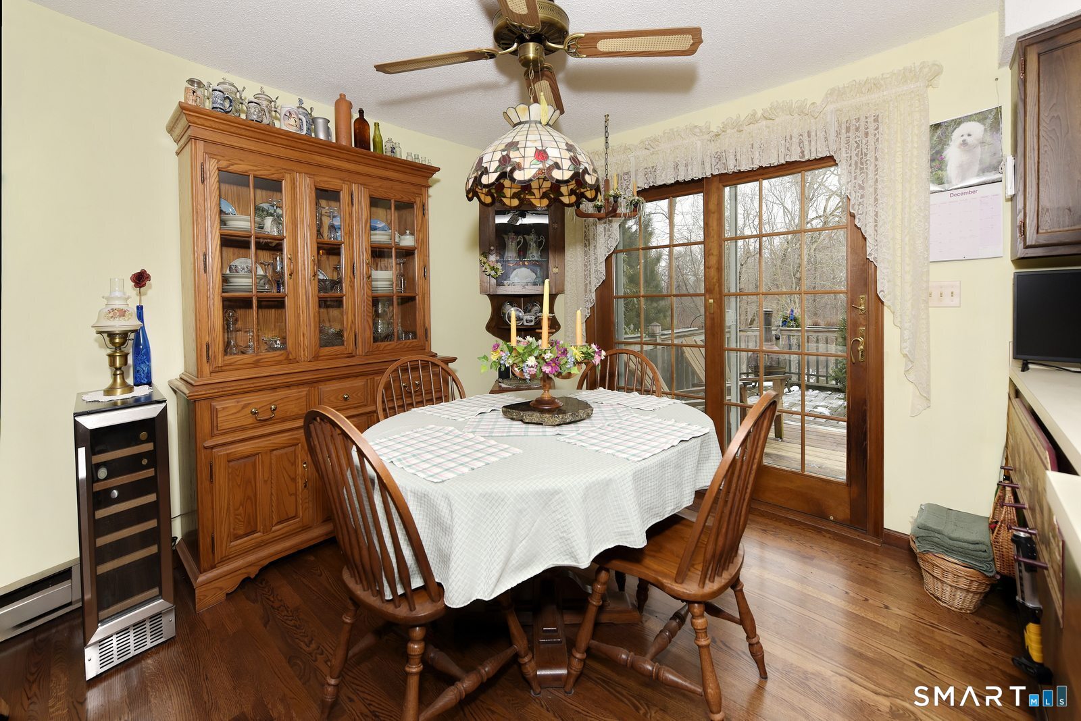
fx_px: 421
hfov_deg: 104.2
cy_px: 360
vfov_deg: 81.3
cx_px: 540
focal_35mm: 14
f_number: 5
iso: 200
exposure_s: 1/200
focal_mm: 14
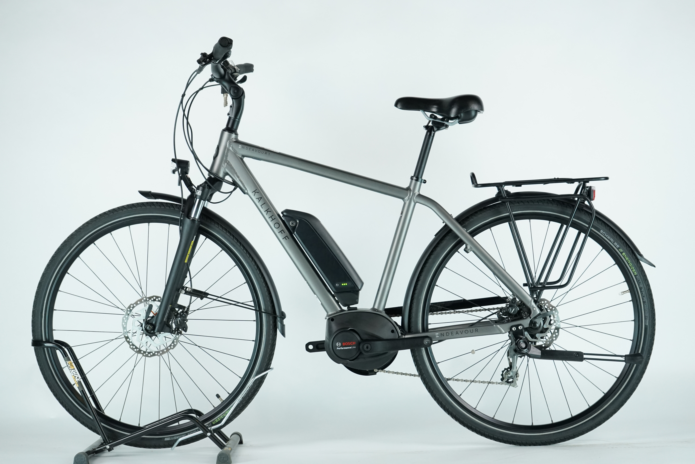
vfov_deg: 19.5
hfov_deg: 28.8
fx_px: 1351
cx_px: 348
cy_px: 232
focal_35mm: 70
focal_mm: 70
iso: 2000
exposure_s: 1/200
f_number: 5.6
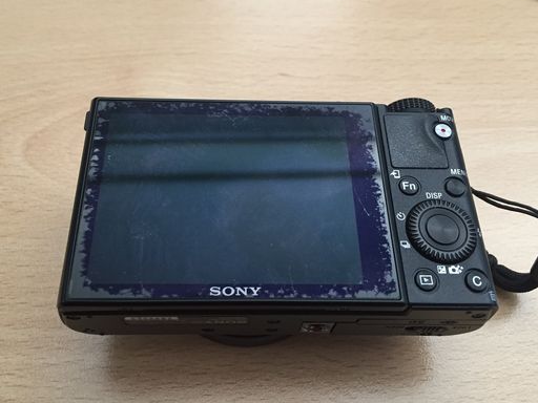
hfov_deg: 53.9
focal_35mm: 34
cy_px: 169
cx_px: 248
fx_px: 528
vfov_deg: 41.7
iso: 200
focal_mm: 4.15
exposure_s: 1/33
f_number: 2.2
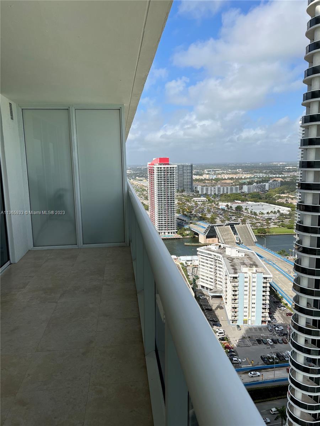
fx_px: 320
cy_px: 213
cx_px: 160
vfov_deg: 67.3
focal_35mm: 26
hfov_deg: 53.1
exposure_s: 1/6211
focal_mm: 5.7
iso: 50
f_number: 1.5
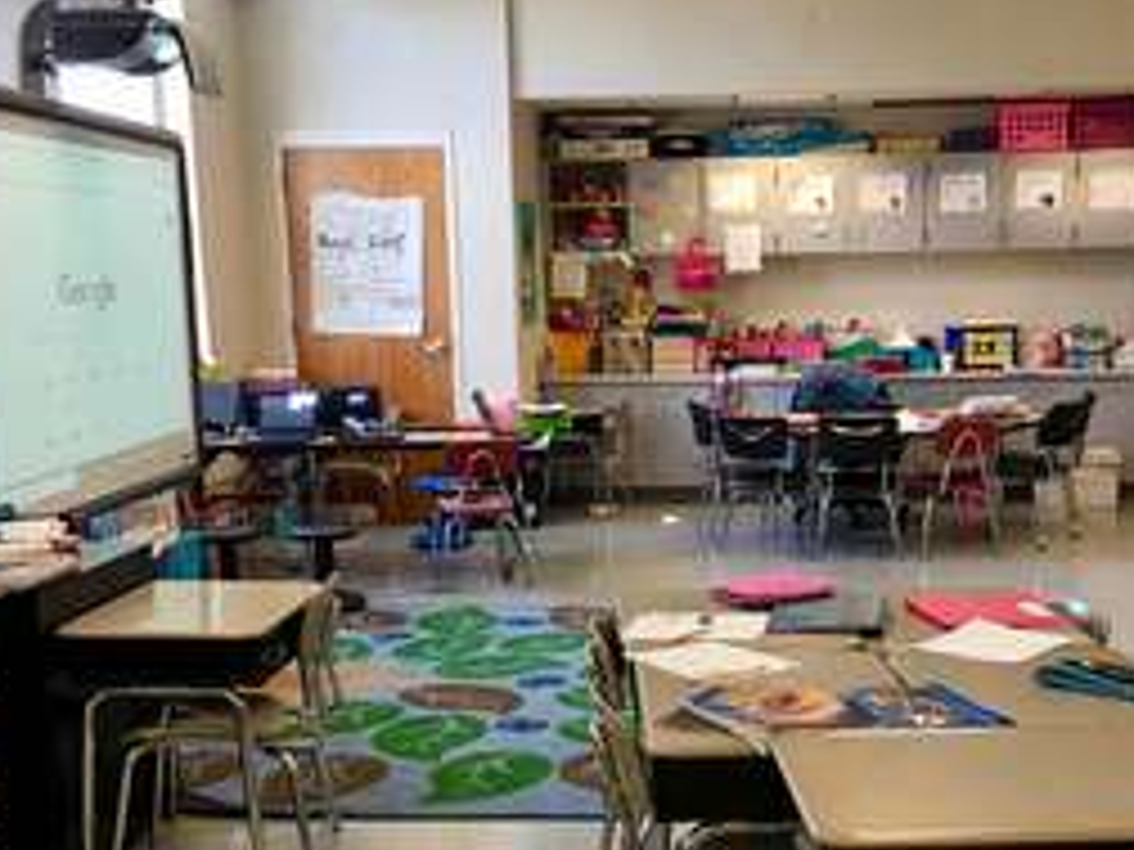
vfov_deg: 31.2
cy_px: 589
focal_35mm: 46
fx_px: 1507
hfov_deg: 41.0
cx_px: 693
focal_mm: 4.15
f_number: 2.2
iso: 32
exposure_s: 1/30
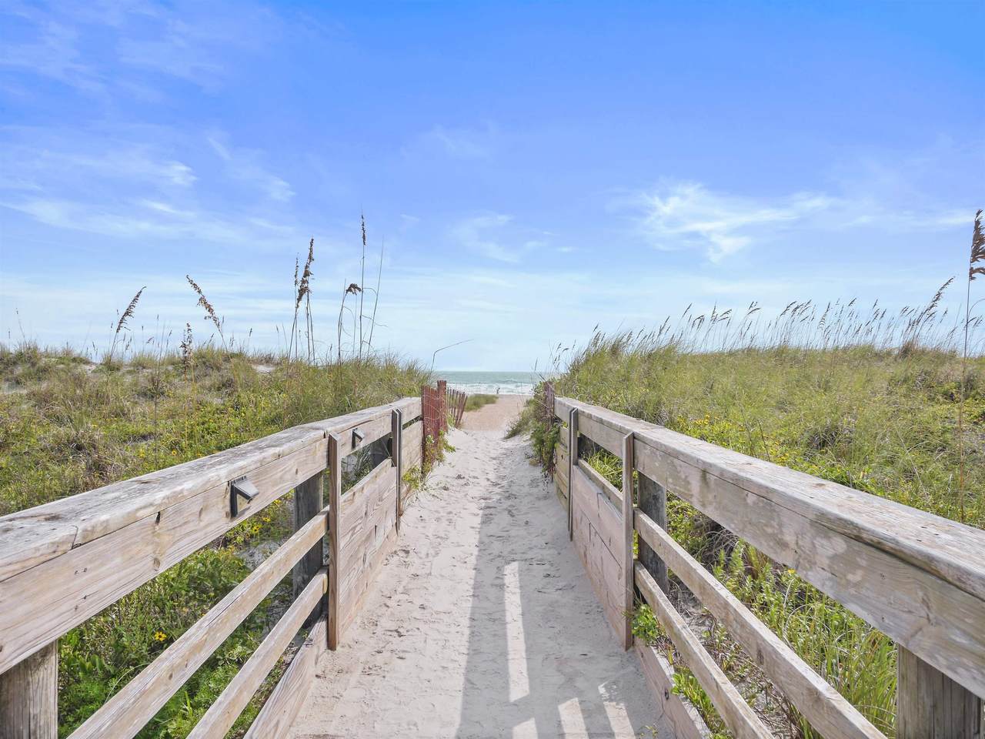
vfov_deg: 49.7
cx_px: 492
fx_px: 797
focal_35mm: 28
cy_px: 370
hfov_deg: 63.4
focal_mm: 14
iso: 400
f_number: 8
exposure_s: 1/400
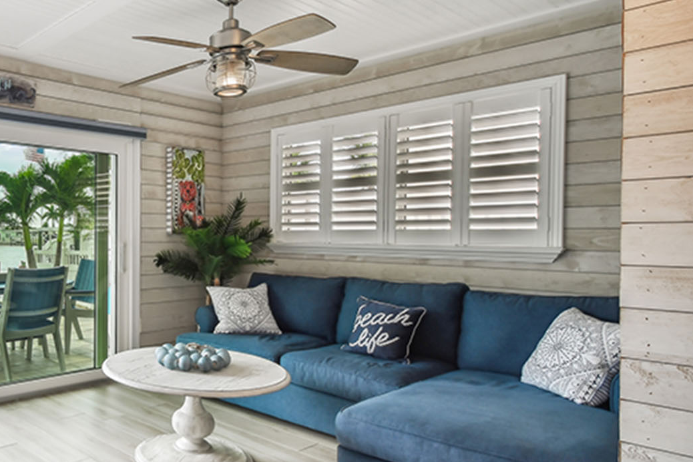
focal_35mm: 26
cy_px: 224
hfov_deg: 61.3
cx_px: 102
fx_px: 500
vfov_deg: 49.5
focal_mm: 10
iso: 100
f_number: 7.1
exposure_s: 1/160
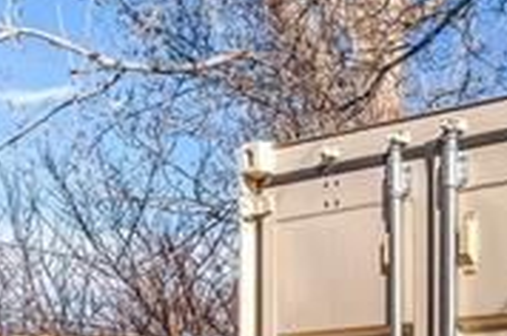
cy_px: 430
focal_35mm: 98
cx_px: 1256
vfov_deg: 13.4
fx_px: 1378
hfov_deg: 13.8
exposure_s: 1/500
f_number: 8
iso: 160
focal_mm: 17
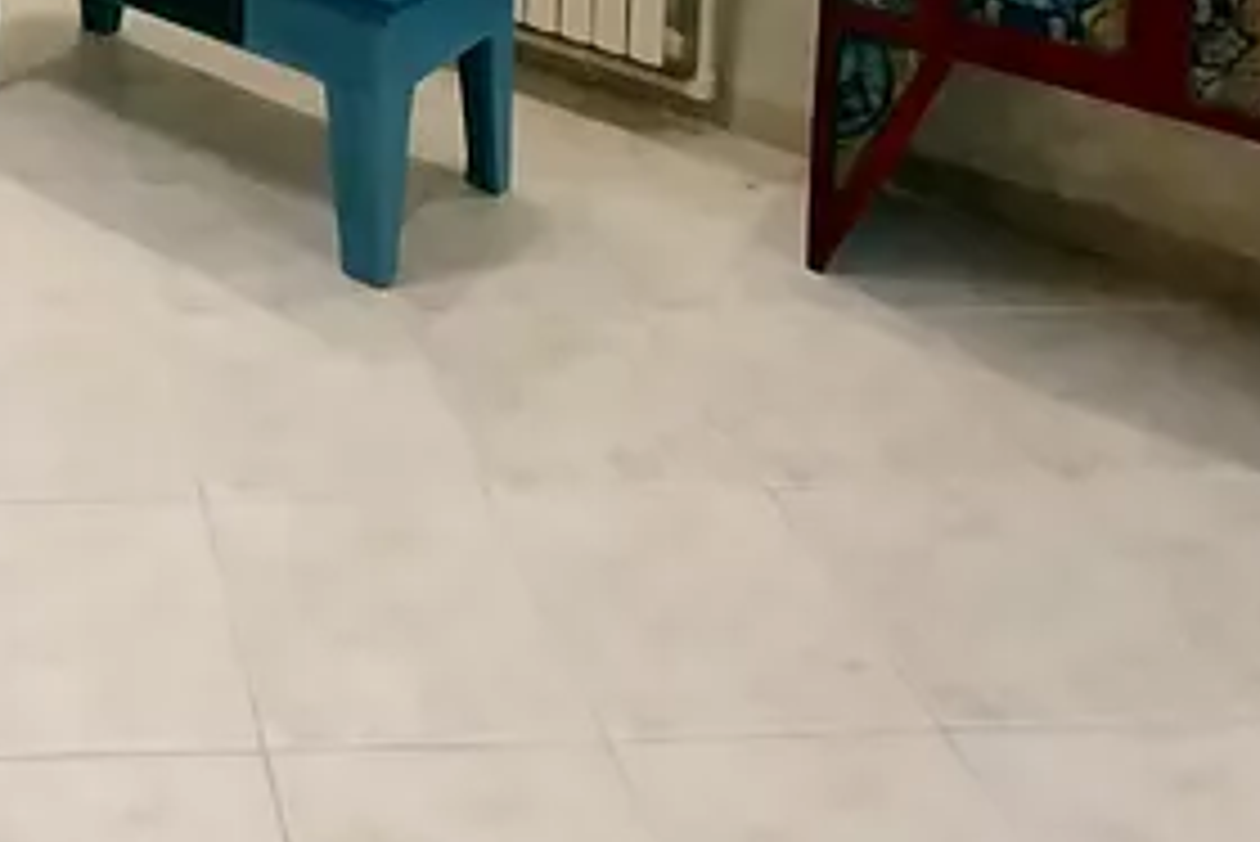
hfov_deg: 39.4
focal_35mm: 45
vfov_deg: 21.7
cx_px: 56
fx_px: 1576
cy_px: -594
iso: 250
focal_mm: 1.3
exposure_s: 1/20
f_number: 2.2
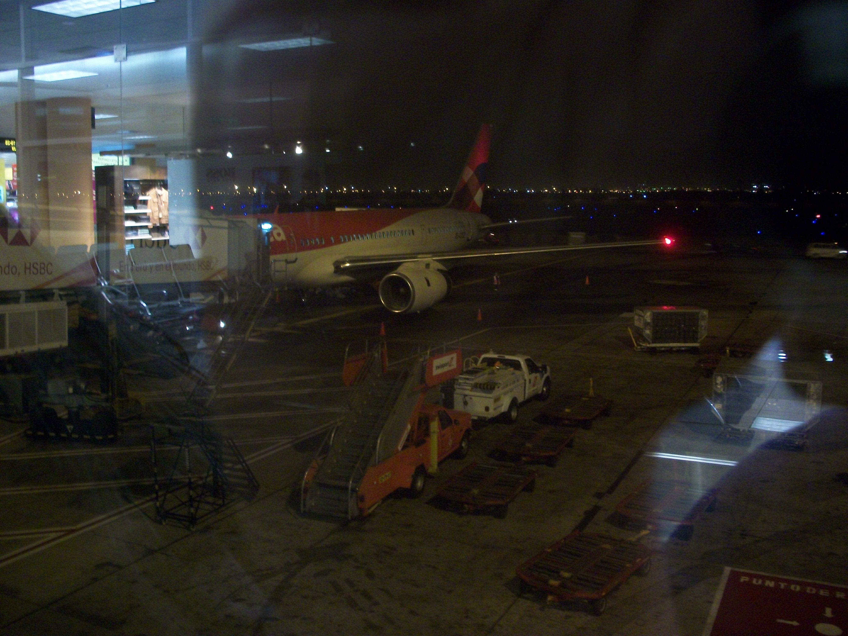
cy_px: 318
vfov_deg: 40.7
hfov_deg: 52.6
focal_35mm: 35
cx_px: 424
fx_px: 857
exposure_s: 1/8
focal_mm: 6.3
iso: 250
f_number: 3.1
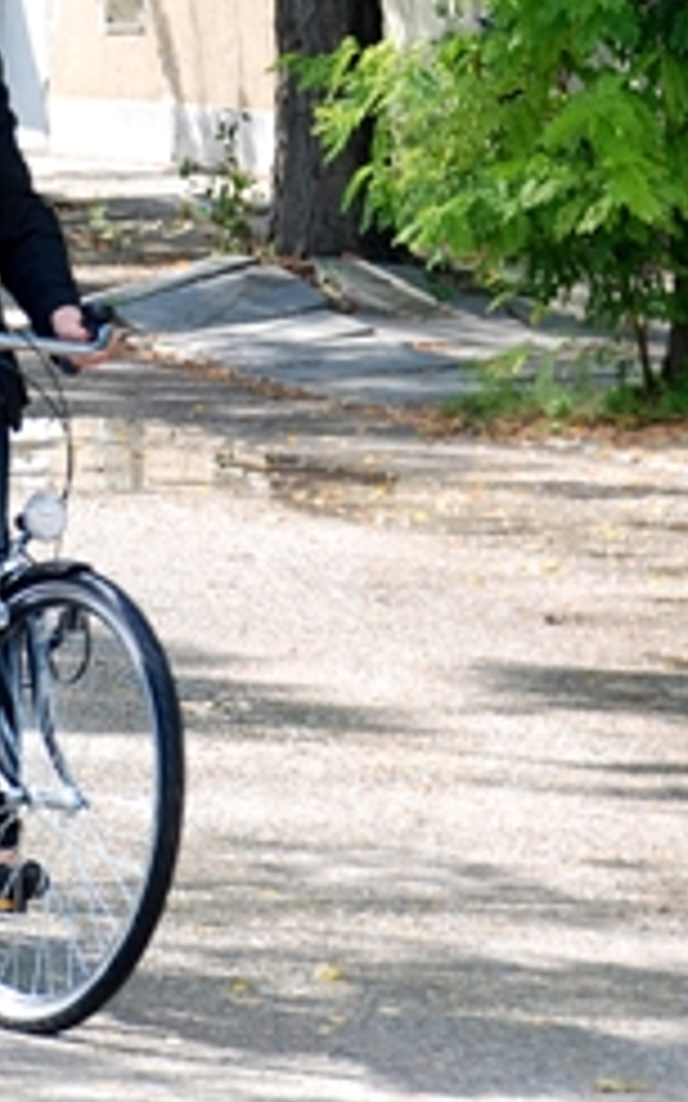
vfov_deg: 7.5
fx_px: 8412
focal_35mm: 280
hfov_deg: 4.7
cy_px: 441
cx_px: 103
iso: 200
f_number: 5.6
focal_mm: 75
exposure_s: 1/160
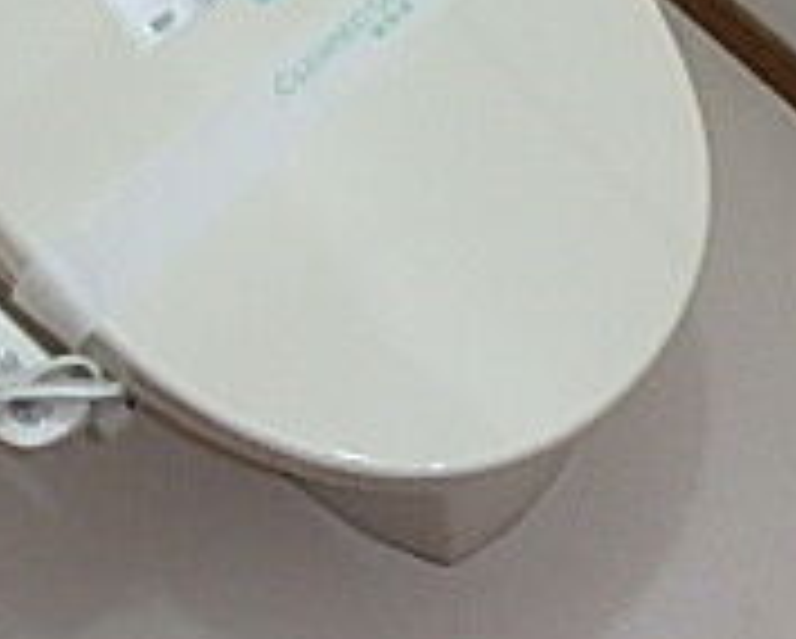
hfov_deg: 25.1
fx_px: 1745
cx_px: 666
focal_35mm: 74
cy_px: -410
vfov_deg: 17.8
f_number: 3.5
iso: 400
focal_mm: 3.7
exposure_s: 1/30
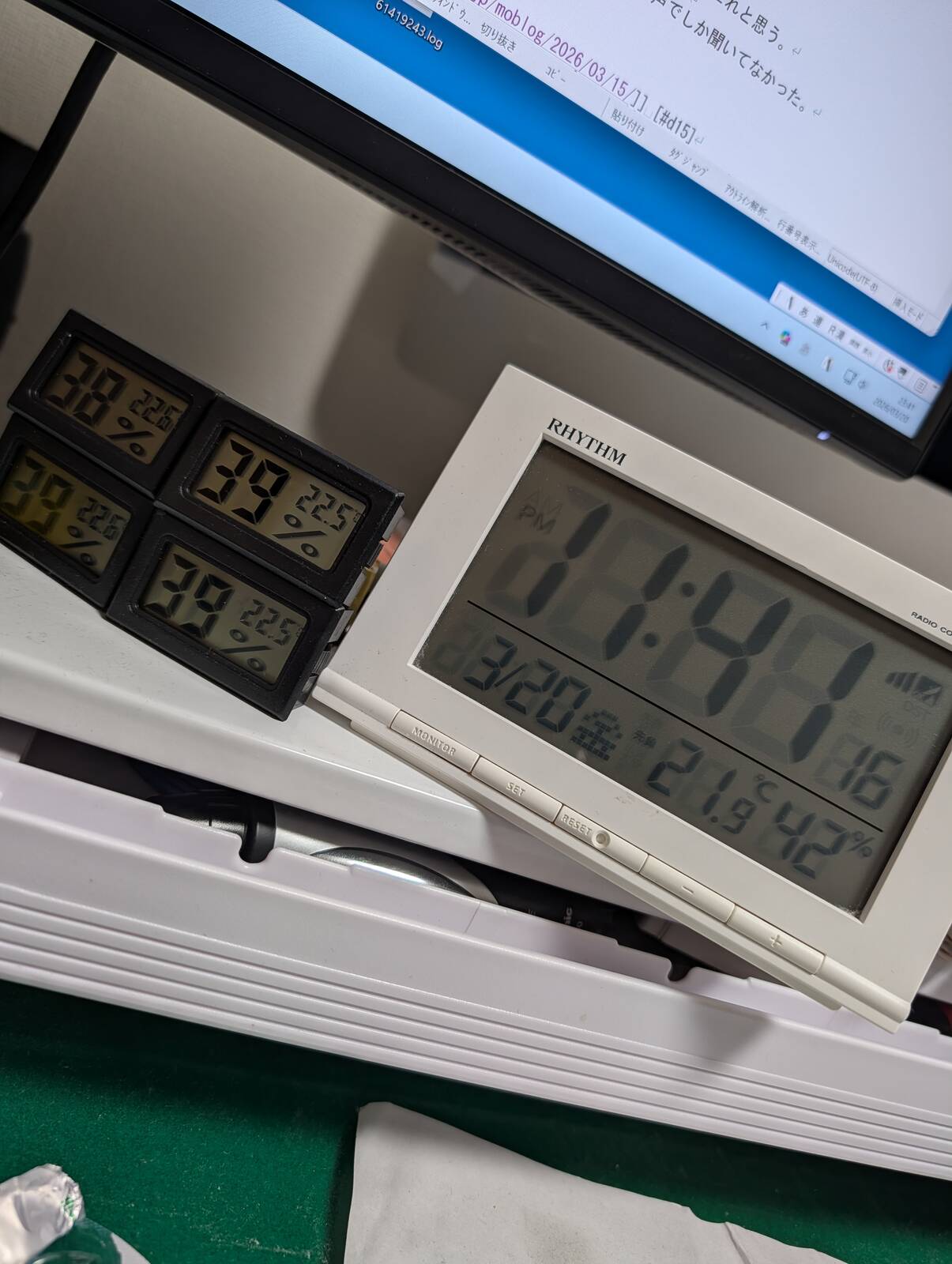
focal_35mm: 24
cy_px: 632
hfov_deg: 56.9
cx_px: 476
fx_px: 878
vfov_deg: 71.5
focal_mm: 6.9
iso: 20
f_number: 1.68
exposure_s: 1/49.8
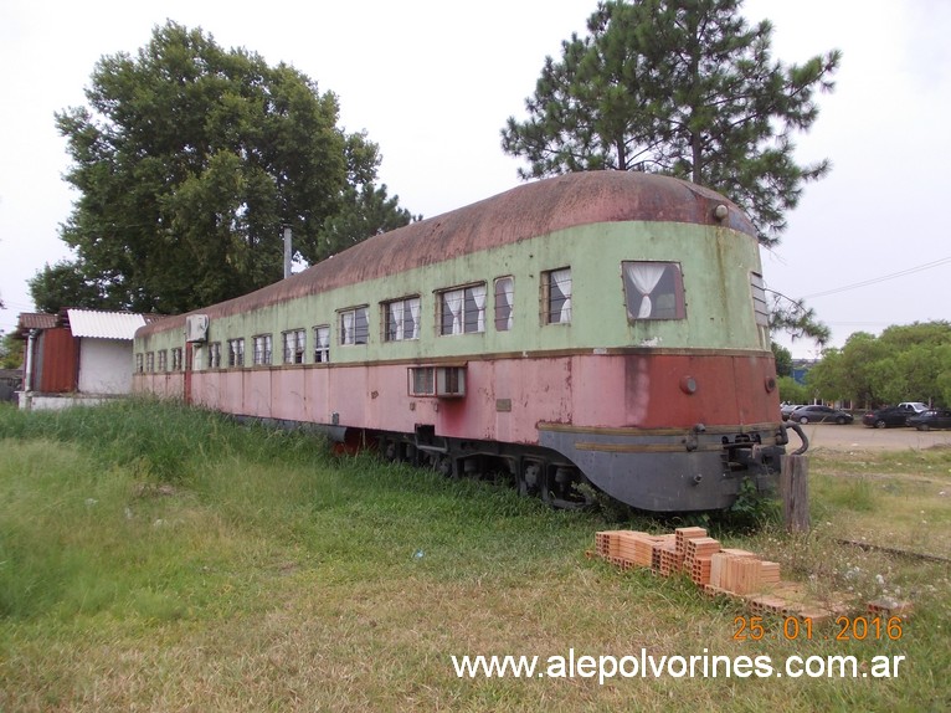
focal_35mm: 28
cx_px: 476
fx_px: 769
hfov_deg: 63.5
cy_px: 356
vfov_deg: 49.7
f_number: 2.7
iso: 80
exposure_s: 1/320
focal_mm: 4
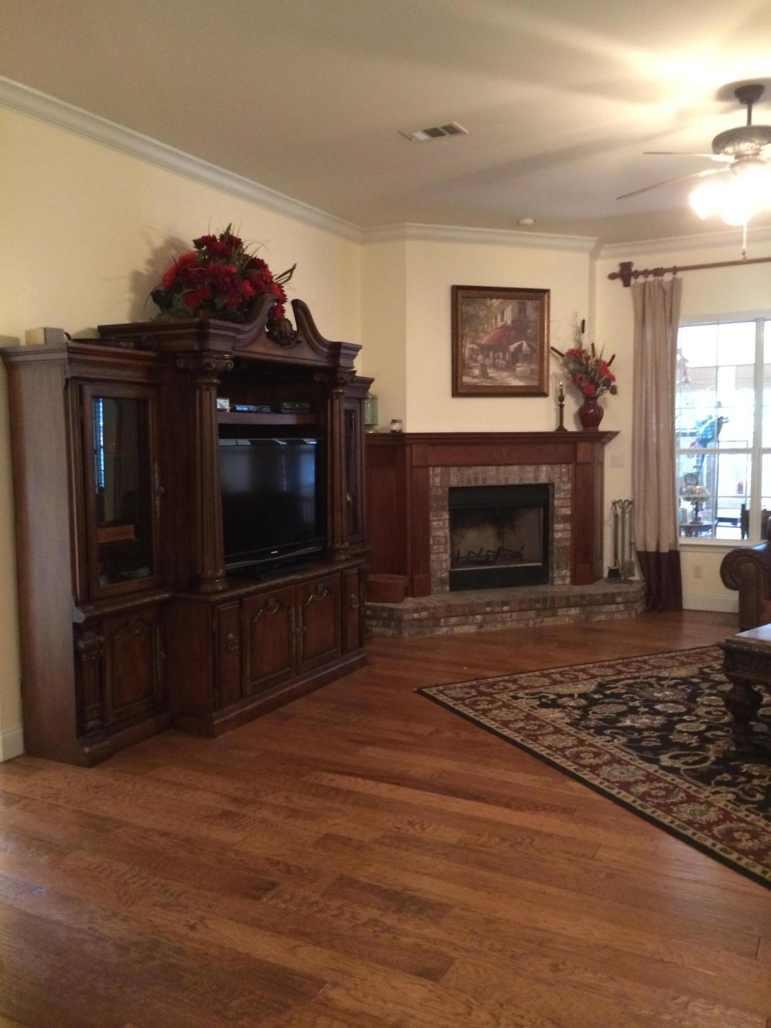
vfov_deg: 60.0
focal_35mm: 30
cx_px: 386
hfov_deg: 46.8
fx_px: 891
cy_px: 514
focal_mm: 4.12
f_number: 2.2
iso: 400
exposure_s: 1/15
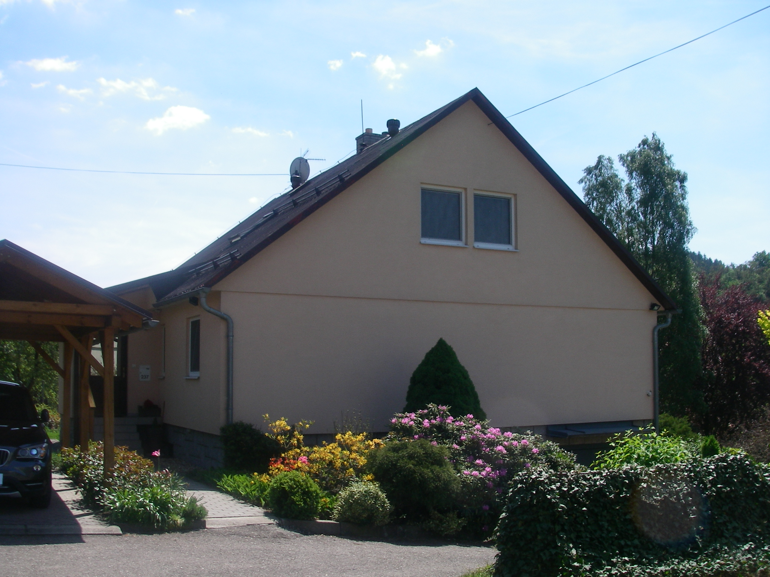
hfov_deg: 49.0
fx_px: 845
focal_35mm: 38
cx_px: 385
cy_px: 288
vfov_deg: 37.7
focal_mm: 6.3
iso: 64
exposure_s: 1/250
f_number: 6.6
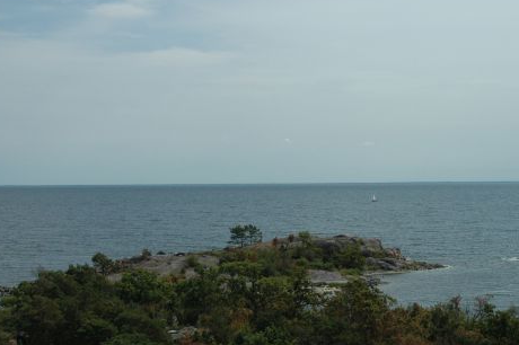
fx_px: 932
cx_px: 257
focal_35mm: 65
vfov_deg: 21.0
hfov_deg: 31.1
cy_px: 189
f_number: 14
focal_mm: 31
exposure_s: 1/800
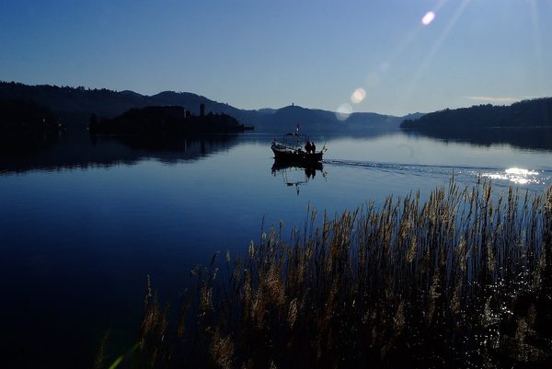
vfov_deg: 34.3
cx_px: 276
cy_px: 184
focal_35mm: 39
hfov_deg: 49.5
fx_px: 598
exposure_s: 1/1140
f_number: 18
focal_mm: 26
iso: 640
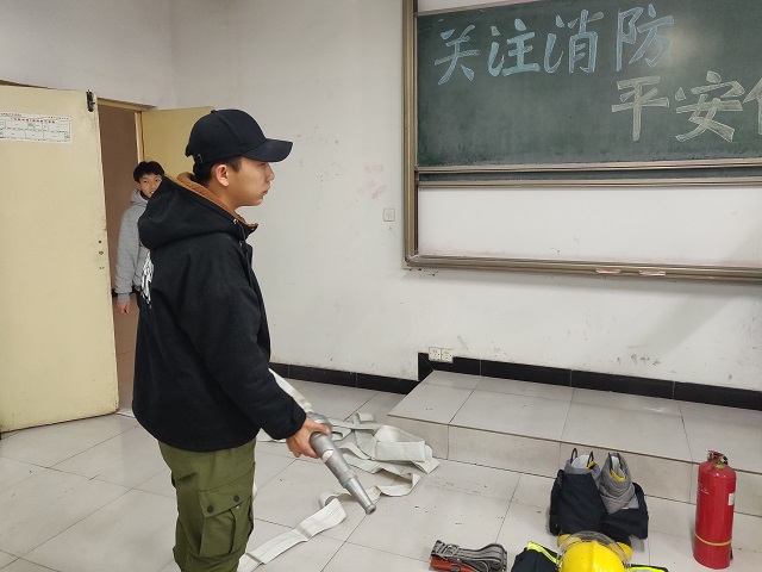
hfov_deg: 69.4
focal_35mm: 25
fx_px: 550
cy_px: 286
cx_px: 381
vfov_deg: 54.9
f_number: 1.7
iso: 1000
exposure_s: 1/50
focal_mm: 4.25
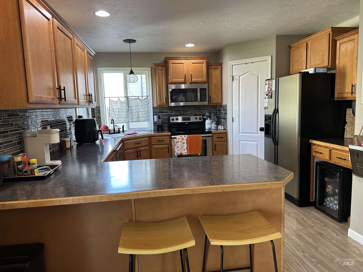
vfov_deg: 56.8
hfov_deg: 71.6
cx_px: 182
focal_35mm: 24
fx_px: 252
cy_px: 136
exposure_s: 1/60
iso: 125
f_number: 1.78
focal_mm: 6.86
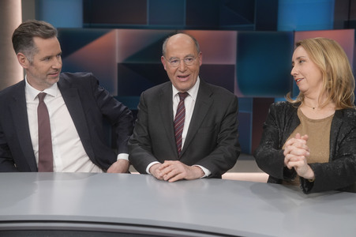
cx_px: 178
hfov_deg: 43.6
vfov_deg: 29.8
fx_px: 445
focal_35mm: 45
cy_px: 118
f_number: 2.2
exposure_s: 1/250
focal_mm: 30
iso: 640
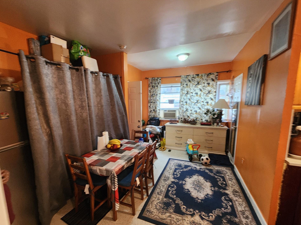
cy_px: 120
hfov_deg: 102.0
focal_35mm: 14
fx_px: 122
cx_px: 142
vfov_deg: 85.5
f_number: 2.2
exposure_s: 1/30
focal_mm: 2.2
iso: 400
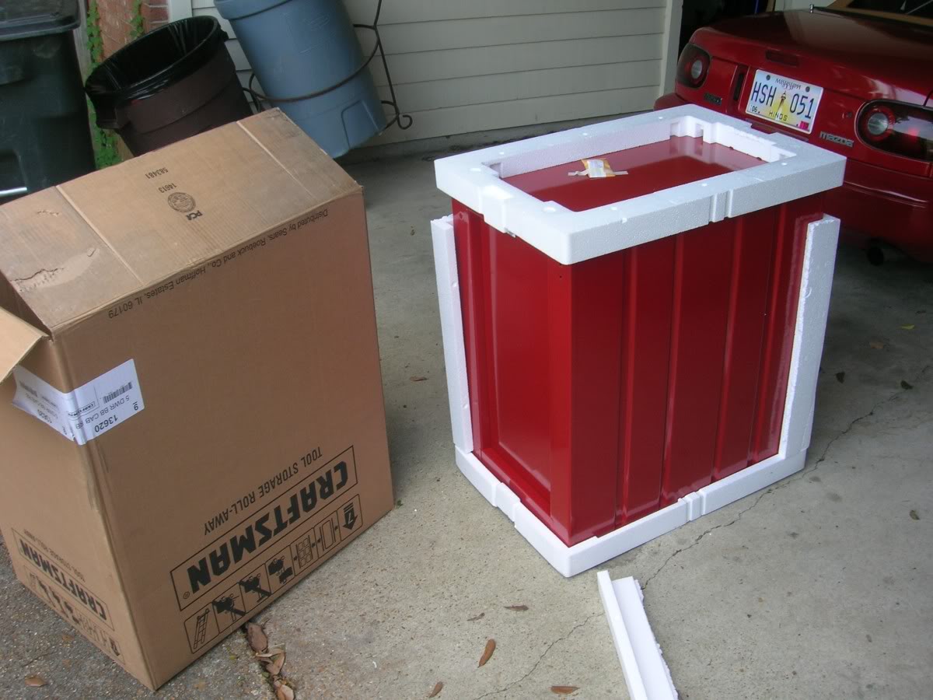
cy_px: 350
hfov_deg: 54.0
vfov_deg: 41.8
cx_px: 466
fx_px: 916
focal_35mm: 34
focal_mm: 5.7
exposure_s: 1/37.7
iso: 50
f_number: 4.9
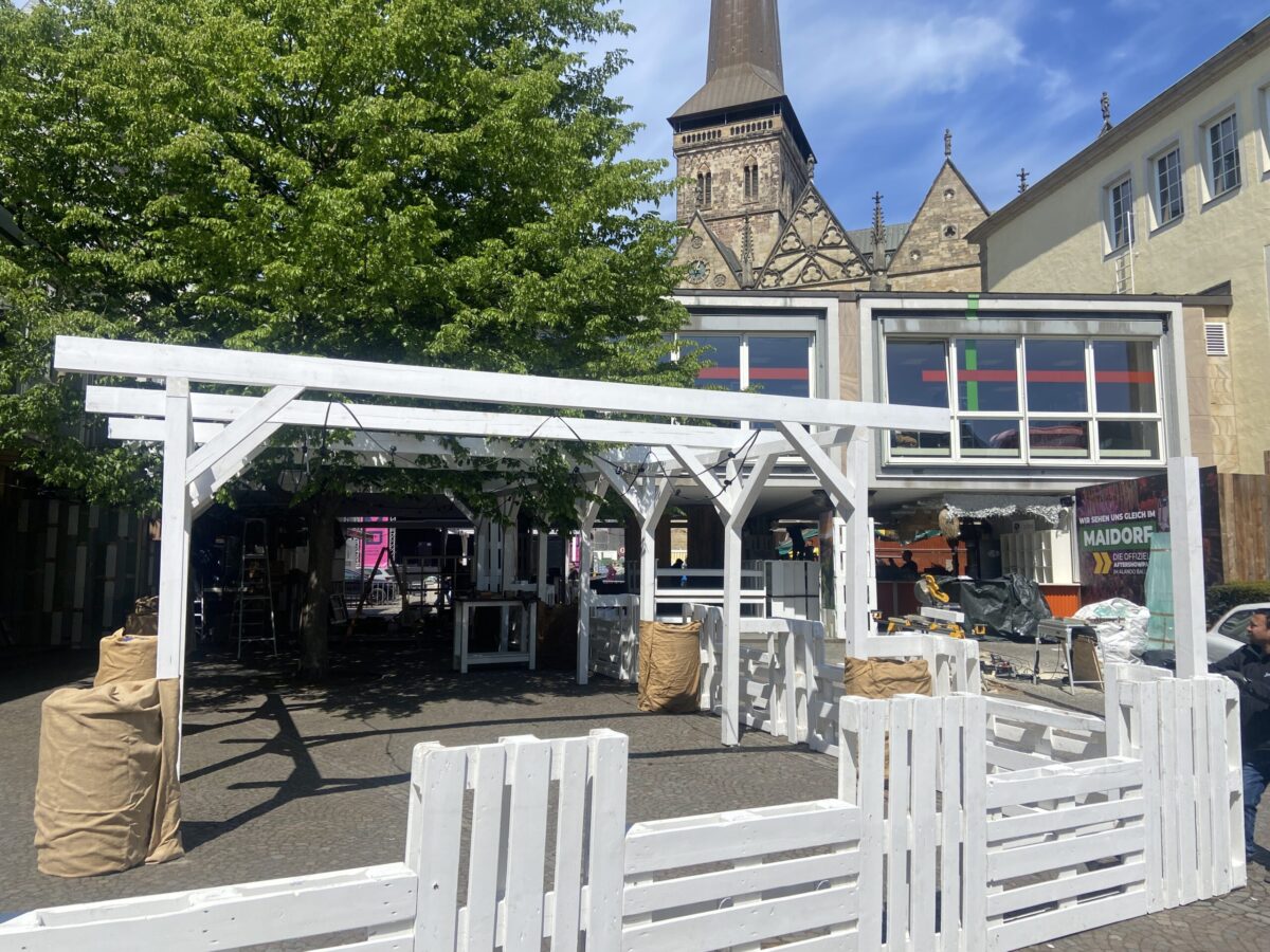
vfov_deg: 53.1
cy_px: 476
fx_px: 954
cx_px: 635
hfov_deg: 67.3
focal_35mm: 26
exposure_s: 1/4608
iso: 32
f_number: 1.8
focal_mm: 4.25
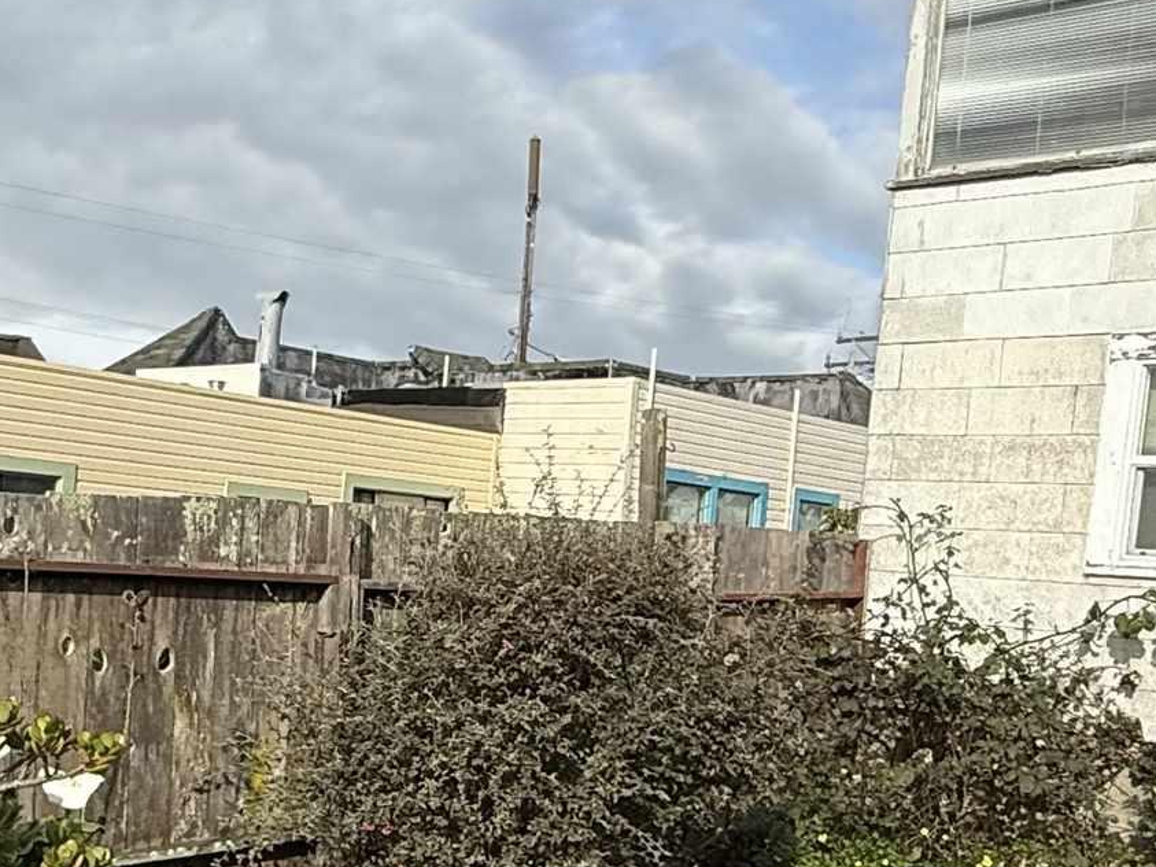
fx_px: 1703
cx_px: 394
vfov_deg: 28.2
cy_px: 641
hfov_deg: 37.1
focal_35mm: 51
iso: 50
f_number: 2.2
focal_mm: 2.22
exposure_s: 1/2611
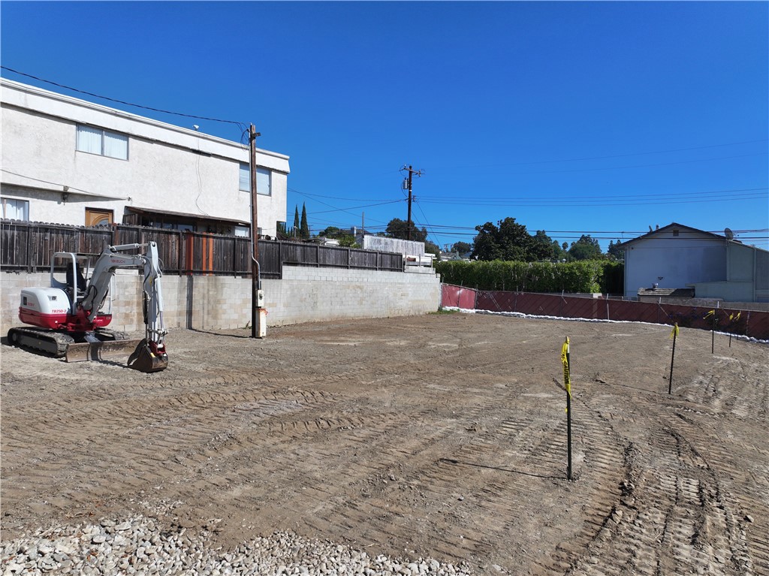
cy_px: 288
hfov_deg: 71.6
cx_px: 384
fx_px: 533
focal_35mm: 24
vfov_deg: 56.8
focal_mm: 12.29
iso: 100
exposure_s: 1/2500
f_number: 2.8
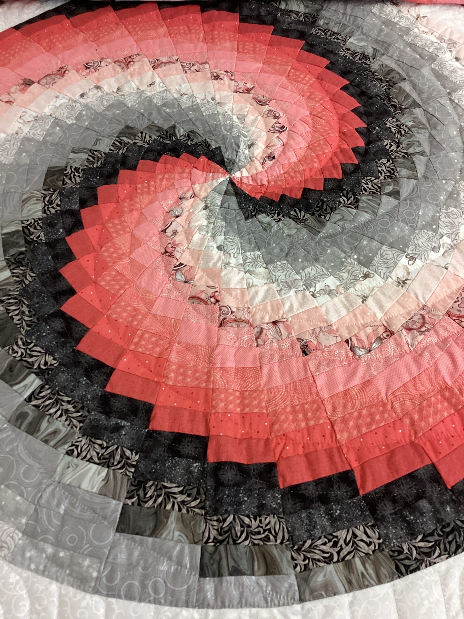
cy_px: 310
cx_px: 232
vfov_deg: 58.4
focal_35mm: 31
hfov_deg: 45.4
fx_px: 554
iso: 100
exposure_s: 1/60
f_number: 2.4
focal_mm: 3.3
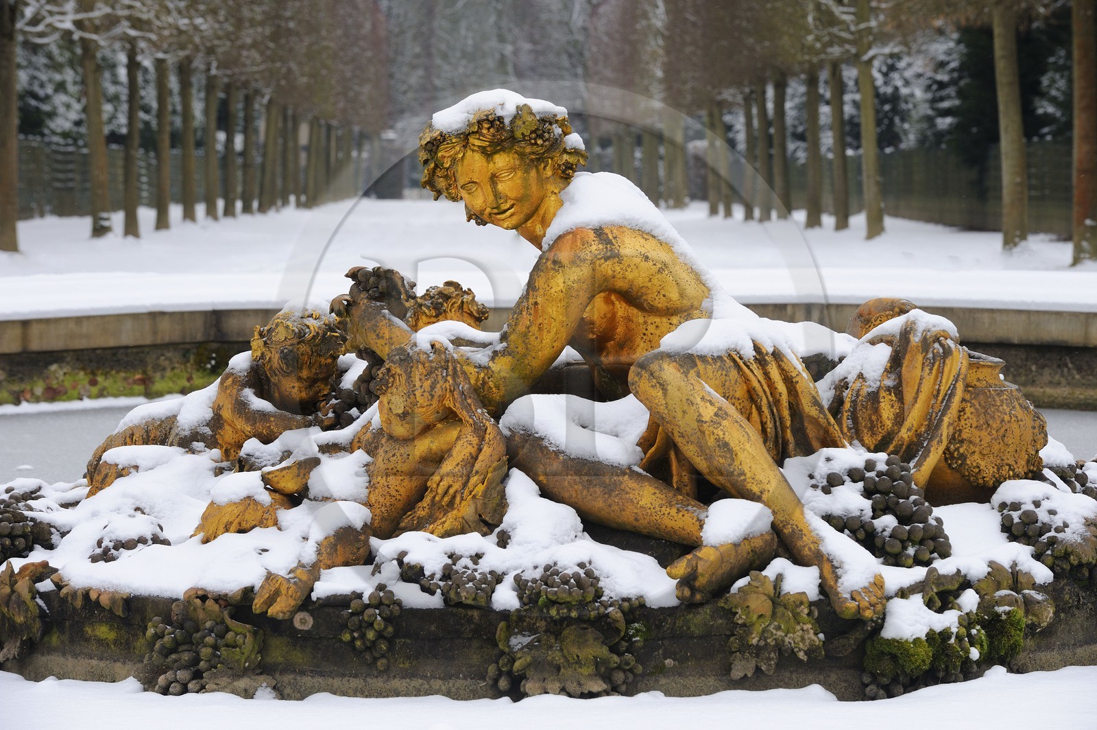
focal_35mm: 135
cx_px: 548
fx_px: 4110
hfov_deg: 15.2
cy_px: 365
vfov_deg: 10.1
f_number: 8
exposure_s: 1/160
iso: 400
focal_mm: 135
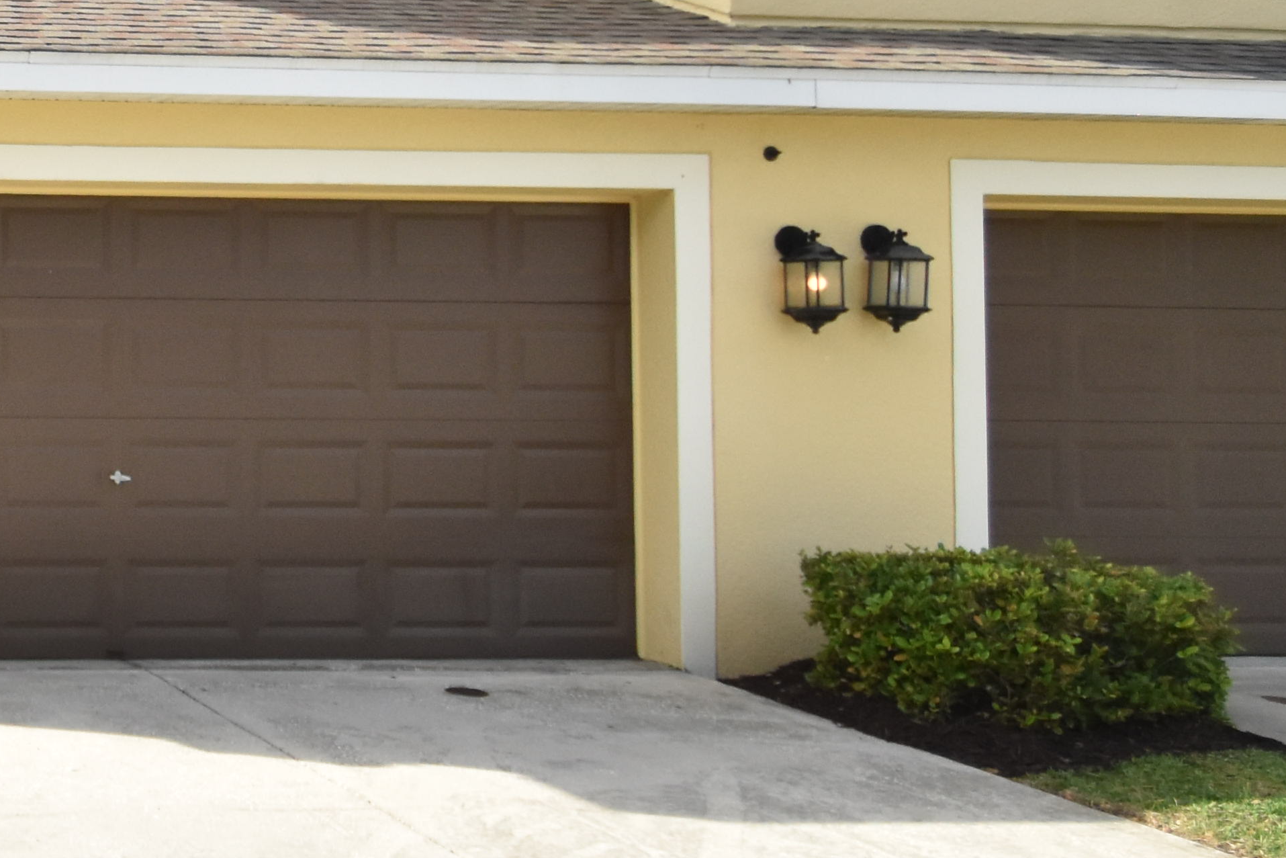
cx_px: -420
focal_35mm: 47
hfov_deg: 31.4
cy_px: 289
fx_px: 1679
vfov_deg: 28.5
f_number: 3.5
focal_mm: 10
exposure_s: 1/4000
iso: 800
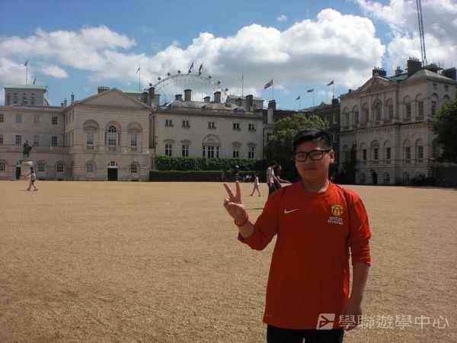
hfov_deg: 49.0
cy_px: 172
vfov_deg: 37.7
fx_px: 502
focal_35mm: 38
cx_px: 228
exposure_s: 1/640
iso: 64
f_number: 5.6
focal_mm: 6.3
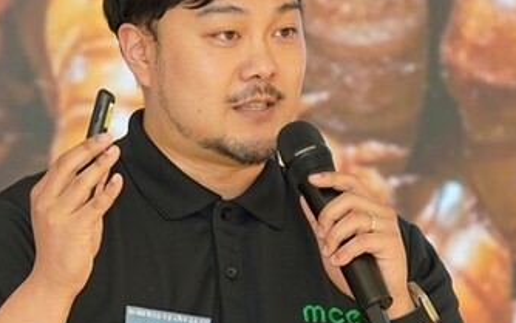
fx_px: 5402
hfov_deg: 5.5
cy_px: 246
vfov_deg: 3.4
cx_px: 158
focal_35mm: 384
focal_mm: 131
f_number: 4
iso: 800
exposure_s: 1/160
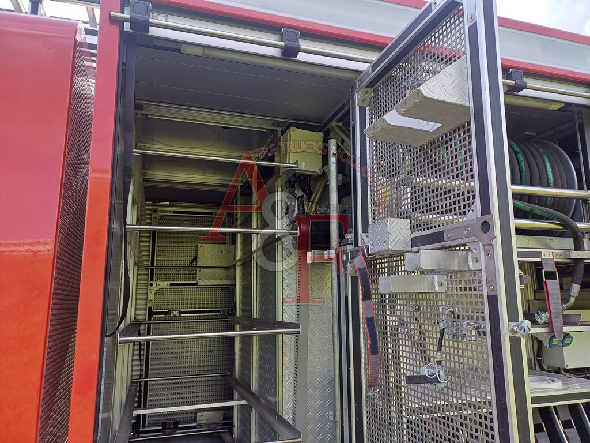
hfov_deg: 69.4
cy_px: 222
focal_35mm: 25
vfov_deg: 54.9
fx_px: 426
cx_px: 295
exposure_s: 1/211
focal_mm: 4.65
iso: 50
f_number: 1.8
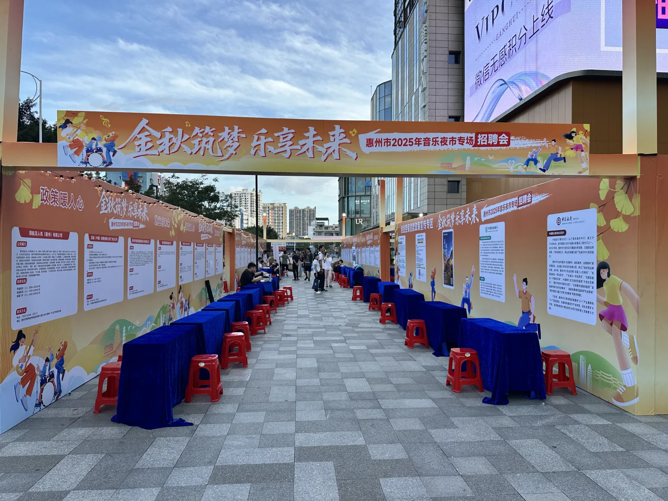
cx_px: 334
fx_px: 463
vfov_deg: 56.8
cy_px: 250
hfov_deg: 71.6
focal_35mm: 24
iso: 80
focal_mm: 6.86
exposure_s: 1/910
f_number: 1.78
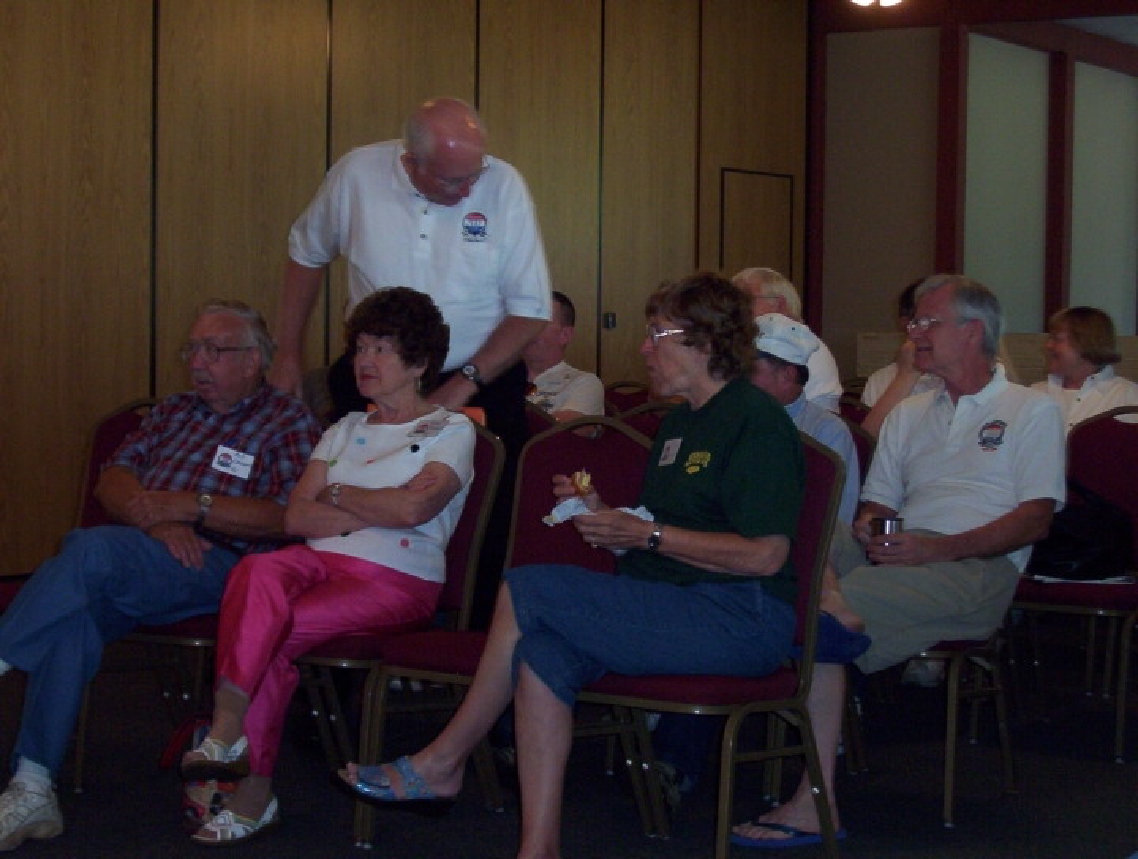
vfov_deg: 23.0
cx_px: 569
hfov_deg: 30.2
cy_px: 430
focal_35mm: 64
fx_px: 2110
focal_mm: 9.98
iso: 140
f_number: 3.54
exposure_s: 1/46.6
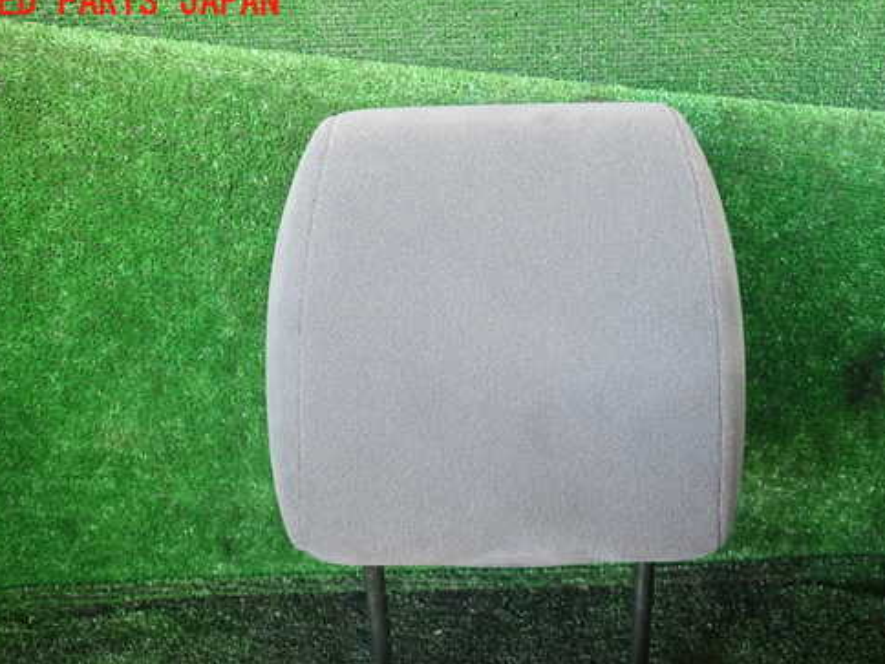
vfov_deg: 45.2
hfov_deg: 58.2
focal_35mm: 31
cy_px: 391
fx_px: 793
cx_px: 496
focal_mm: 4.5
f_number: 2
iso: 200
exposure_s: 1/40
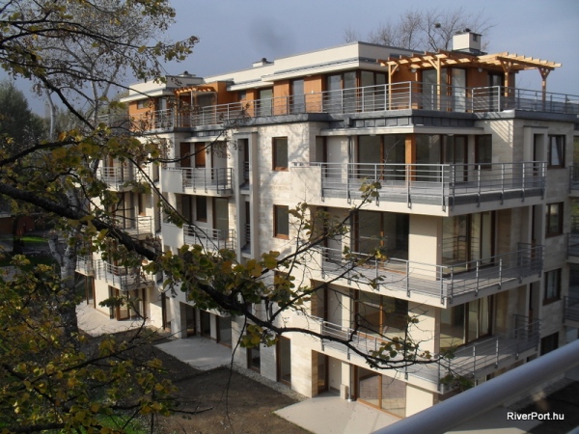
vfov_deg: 40.7
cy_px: 217
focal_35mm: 35
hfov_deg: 52.6
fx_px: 585
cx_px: 290
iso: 100
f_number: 8.4
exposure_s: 1/180
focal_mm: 6.3
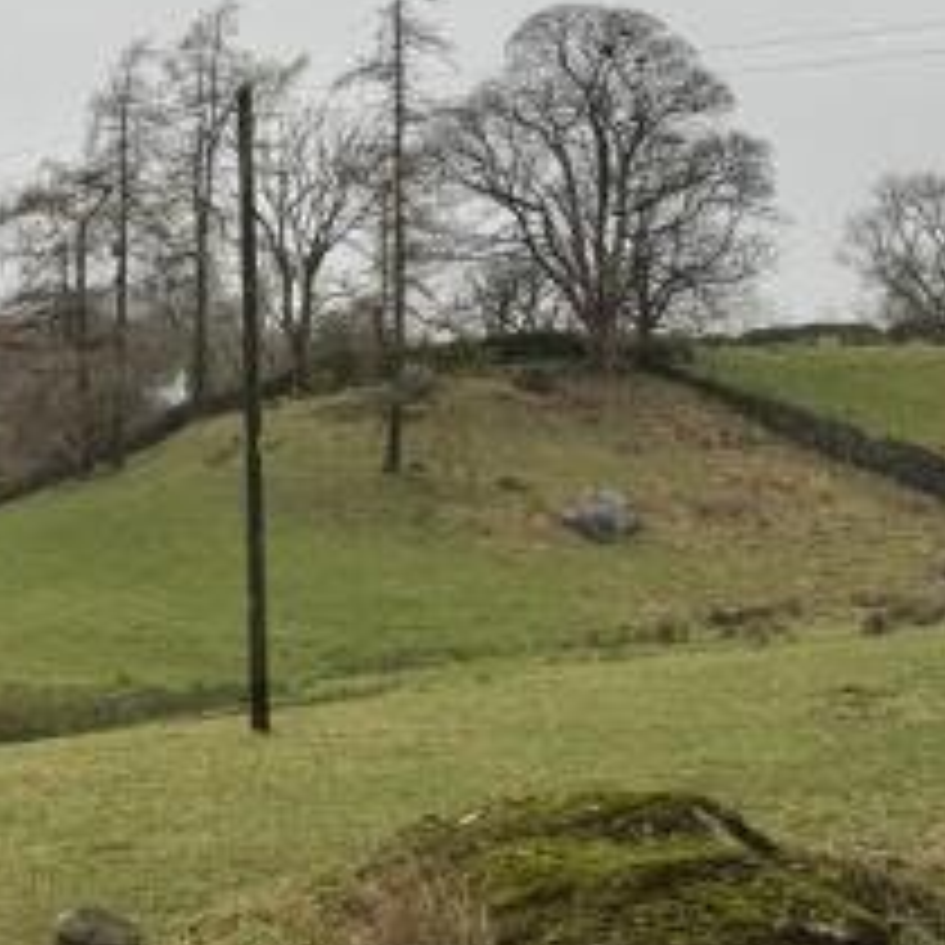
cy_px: 272
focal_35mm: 59
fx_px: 1822
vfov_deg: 28.8
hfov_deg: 28.1
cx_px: 110
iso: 64
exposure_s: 1/173
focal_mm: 6.76
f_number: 1.78
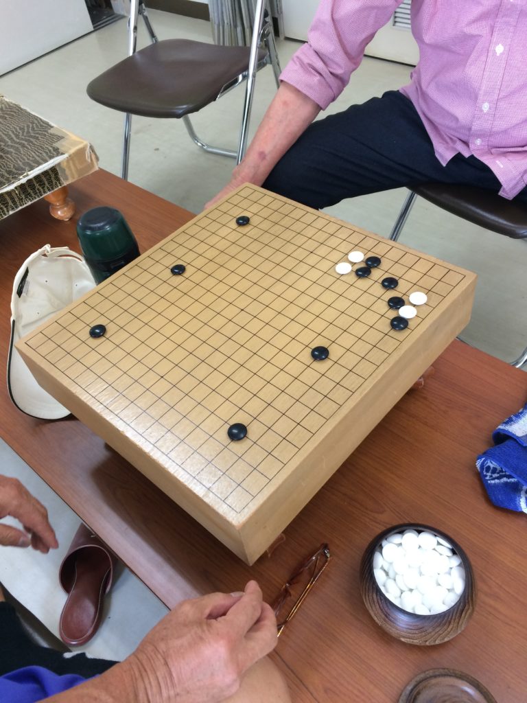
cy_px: 352
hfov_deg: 48.2
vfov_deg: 61.7
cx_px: 264
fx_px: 589
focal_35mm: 29
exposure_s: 1/30
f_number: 2.2
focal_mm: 4.15
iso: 80
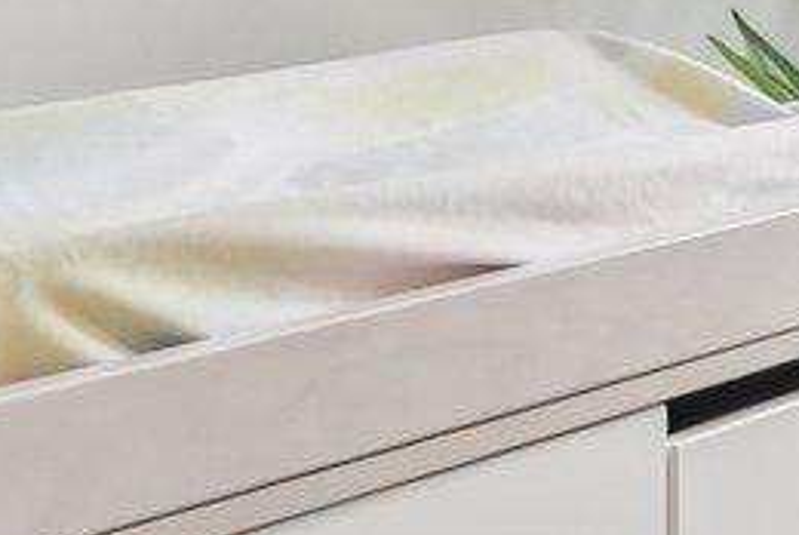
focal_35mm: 126
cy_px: -224
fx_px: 2800
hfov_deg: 14.6
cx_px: 1361
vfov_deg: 10.6
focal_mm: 16
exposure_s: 1/40
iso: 400
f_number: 8
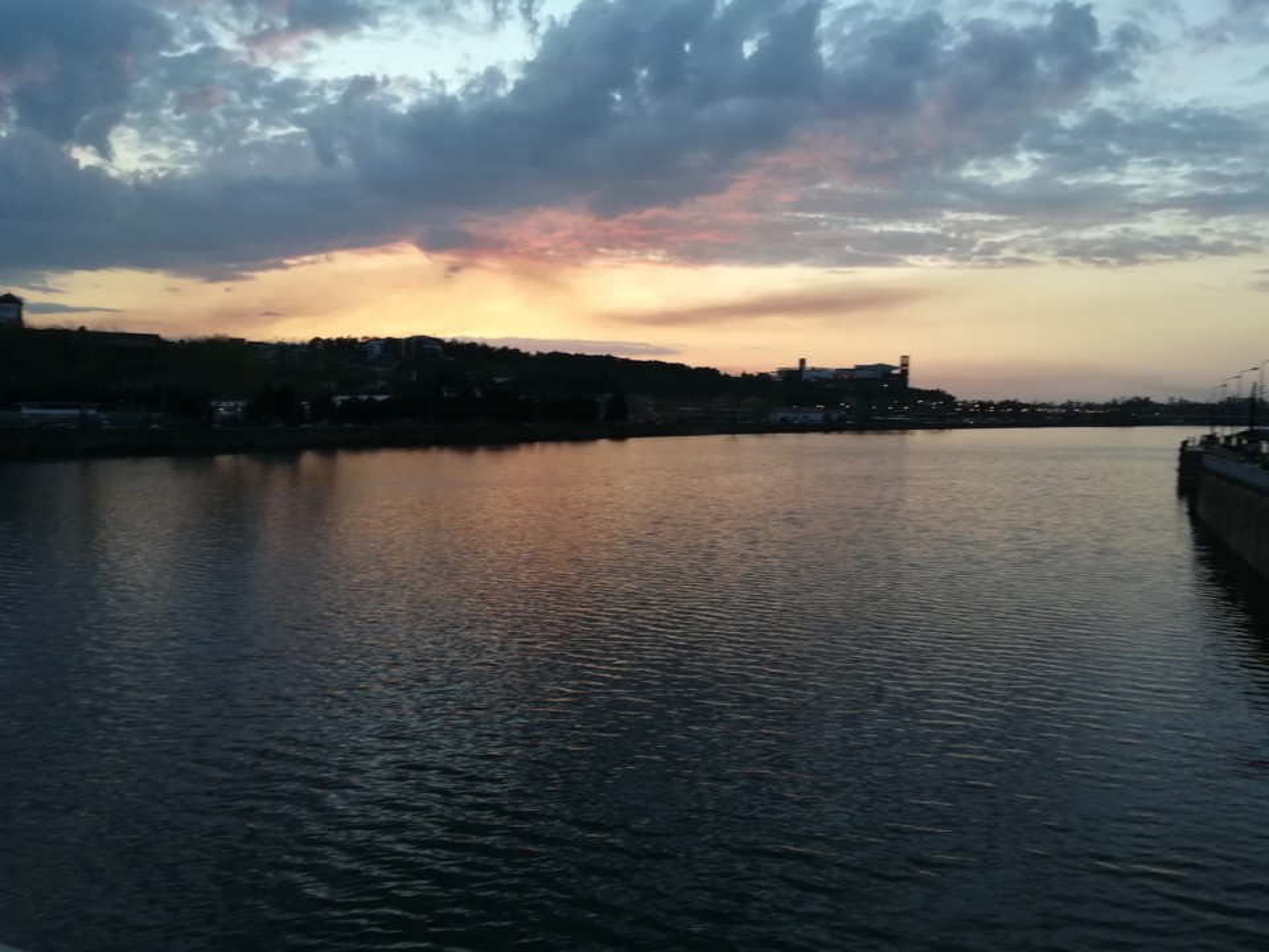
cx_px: 634
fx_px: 953
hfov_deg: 67.3
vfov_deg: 53.1
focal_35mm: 26
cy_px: 476
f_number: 2.2
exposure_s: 1/50
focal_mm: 3.83
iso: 64
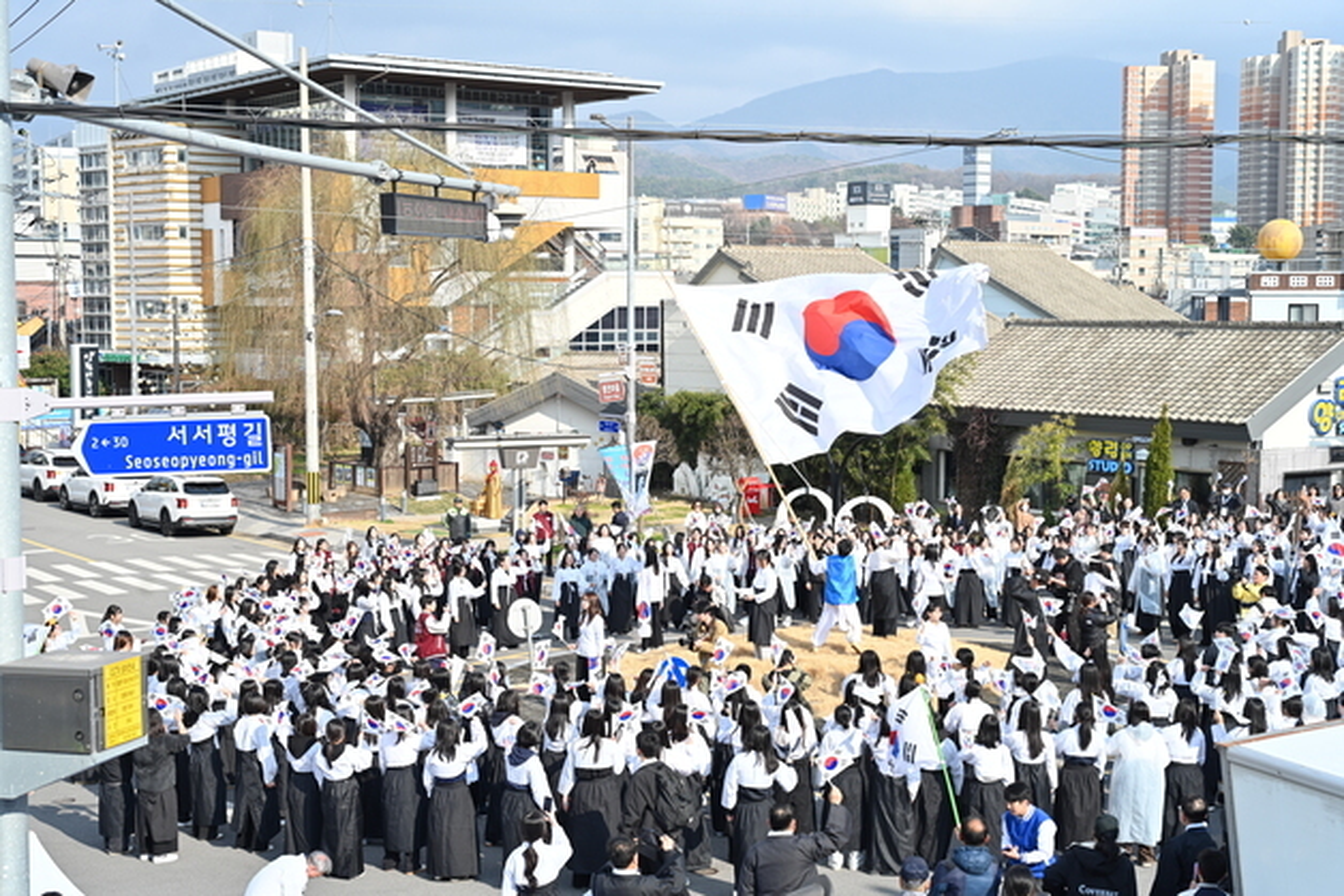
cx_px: 672
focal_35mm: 48
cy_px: 448
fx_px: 1792
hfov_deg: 41.1
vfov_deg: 28.1
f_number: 5.6
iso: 125
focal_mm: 48
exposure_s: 1/400
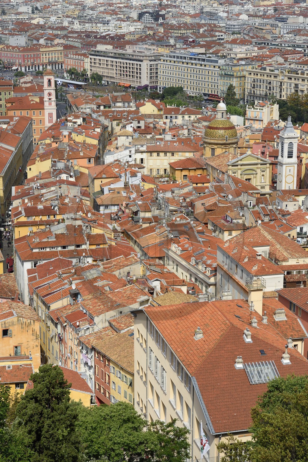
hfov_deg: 19.4
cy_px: 231
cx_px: 154
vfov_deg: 28.8
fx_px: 899
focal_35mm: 70
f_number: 16
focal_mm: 70
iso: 200
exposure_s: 1/160
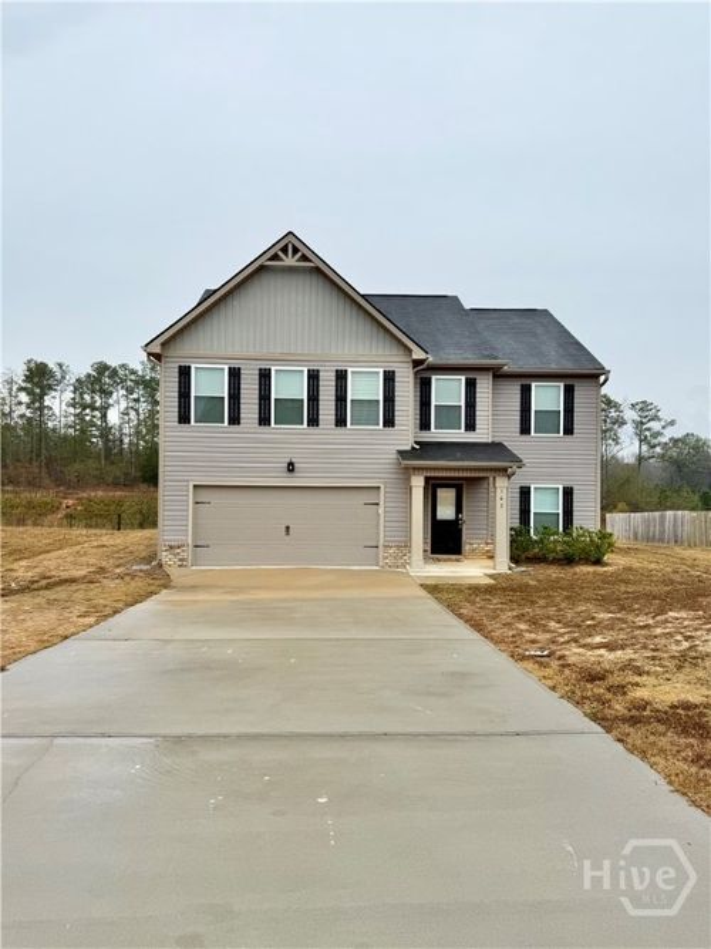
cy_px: 474
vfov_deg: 71.6
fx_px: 657
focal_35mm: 24
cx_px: 356
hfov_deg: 56.8
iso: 80
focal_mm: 6.76
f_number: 1.78
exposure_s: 1/2299
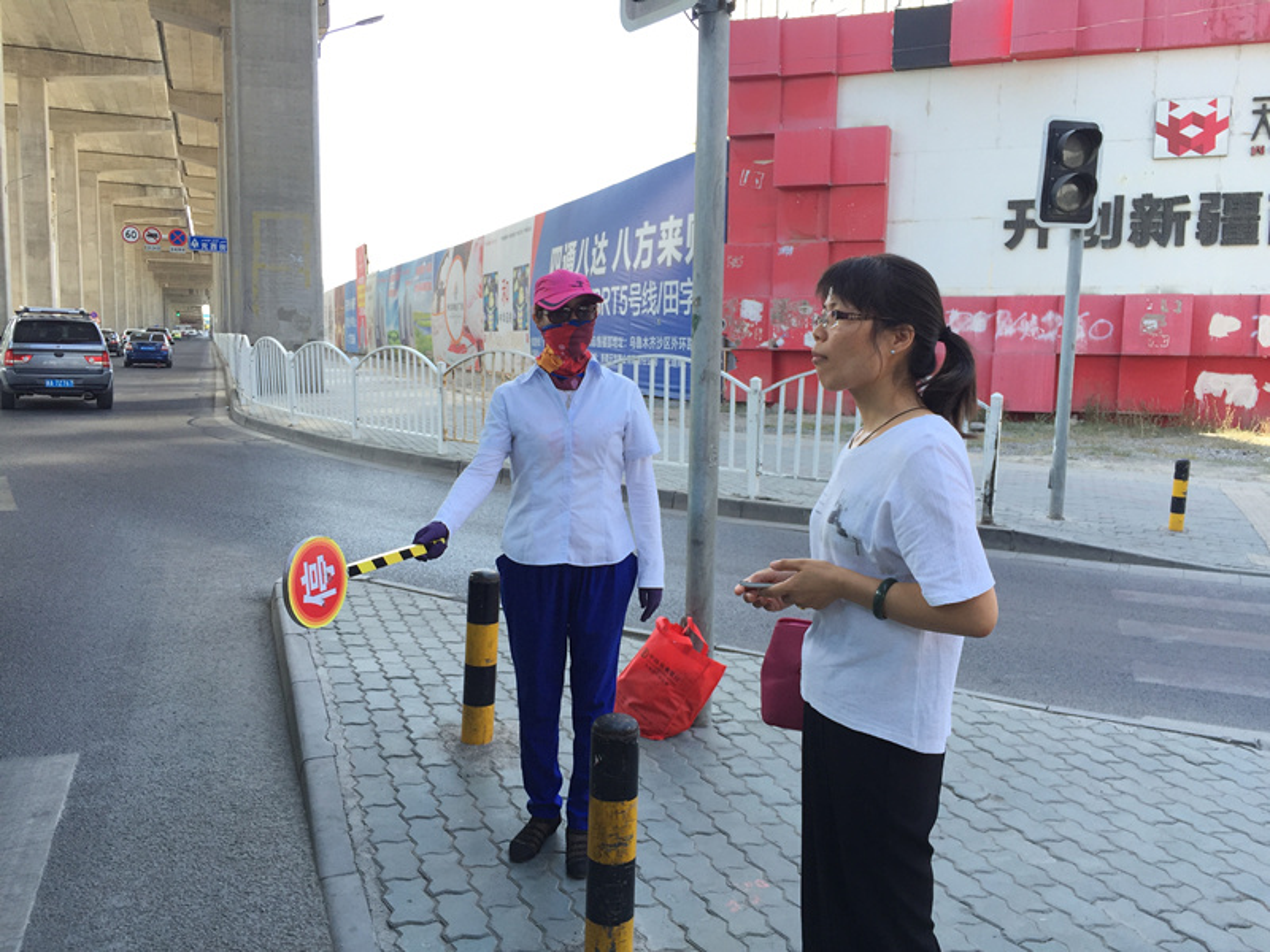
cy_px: 476
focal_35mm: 29
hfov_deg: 61.7
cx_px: 635
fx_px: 1064
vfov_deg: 48.2
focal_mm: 4.15
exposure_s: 1/184
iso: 32
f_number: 2.2
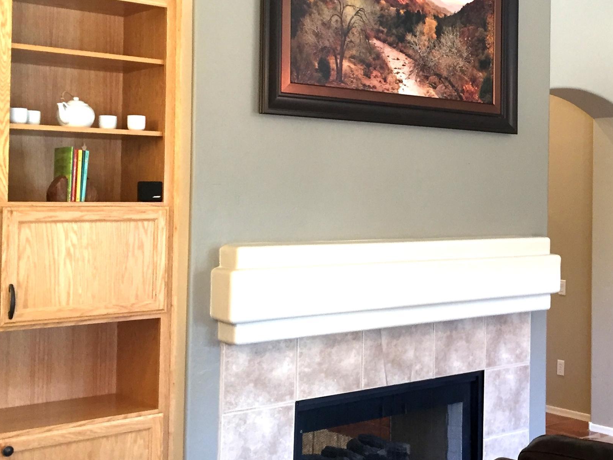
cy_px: 172
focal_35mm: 54
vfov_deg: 26.9
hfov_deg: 34.3
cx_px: 506
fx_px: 956
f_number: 2.2
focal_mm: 4.15
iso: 125
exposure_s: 1/30
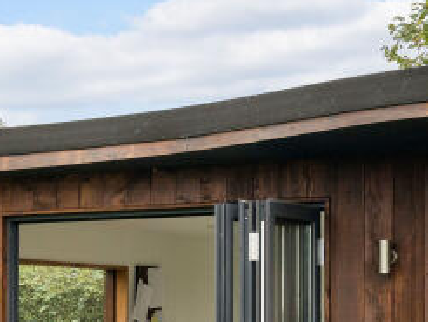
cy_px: 299
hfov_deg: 13.8
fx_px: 1733
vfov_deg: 10.5
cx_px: -19
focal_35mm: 140
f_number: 8
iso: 640
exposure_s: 1/200
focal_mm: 35
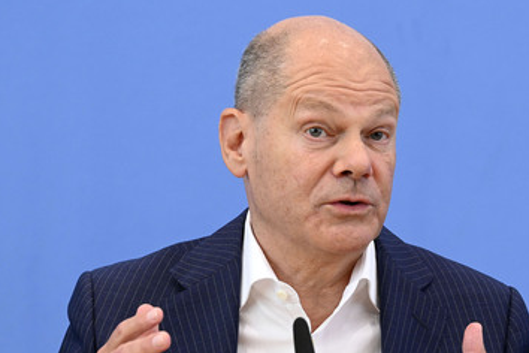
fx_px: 2336
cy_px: 220
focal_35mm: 159
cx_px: 324
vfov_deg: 8.6
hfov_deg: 12.9
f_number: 6.3
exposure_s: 1/640
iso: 4000
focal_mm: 125
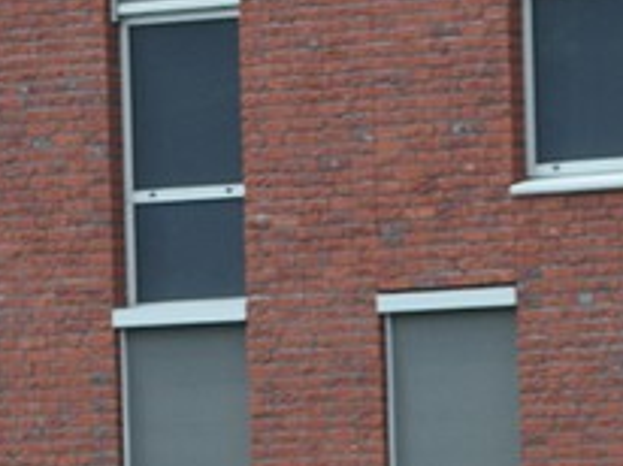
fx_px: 11864
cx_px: 378
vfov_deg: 2.2
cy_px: 947
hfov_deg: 3.0
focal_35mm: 660
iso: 200
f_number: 8
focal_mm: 92
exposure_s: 1/250
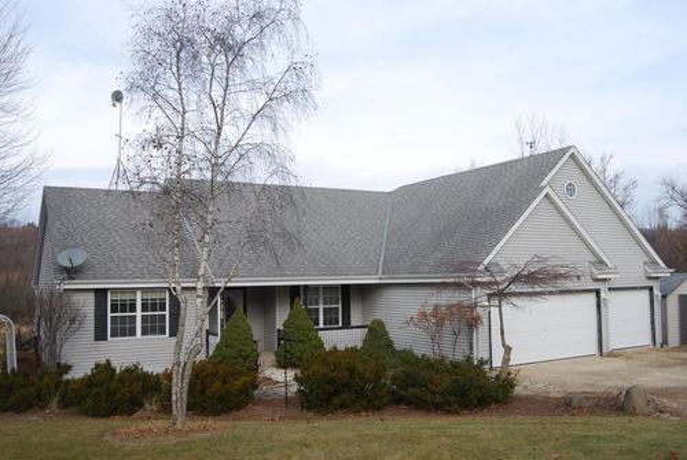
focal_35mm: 33
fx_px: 631
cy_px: 230
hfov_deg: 57.2
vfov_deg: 40.1
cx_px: 344
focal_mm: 22
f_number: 6.3
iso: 100
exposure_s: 1/160
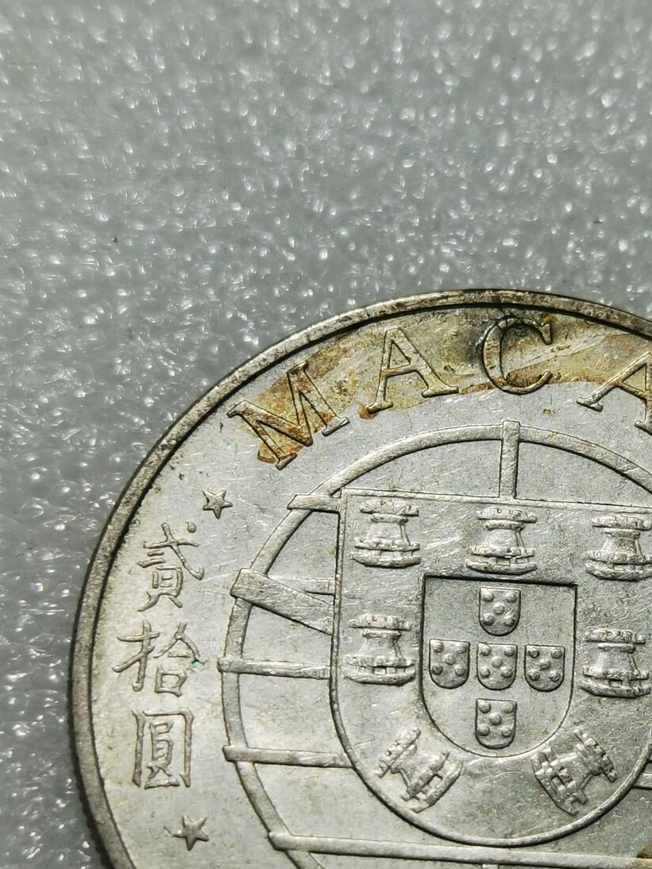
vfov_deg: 19.2
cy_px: 620
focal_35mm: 102
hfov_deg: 14.4
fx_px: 2561
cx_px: 503
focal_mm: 6.67
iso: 50
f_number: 1.9
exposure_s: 1/104
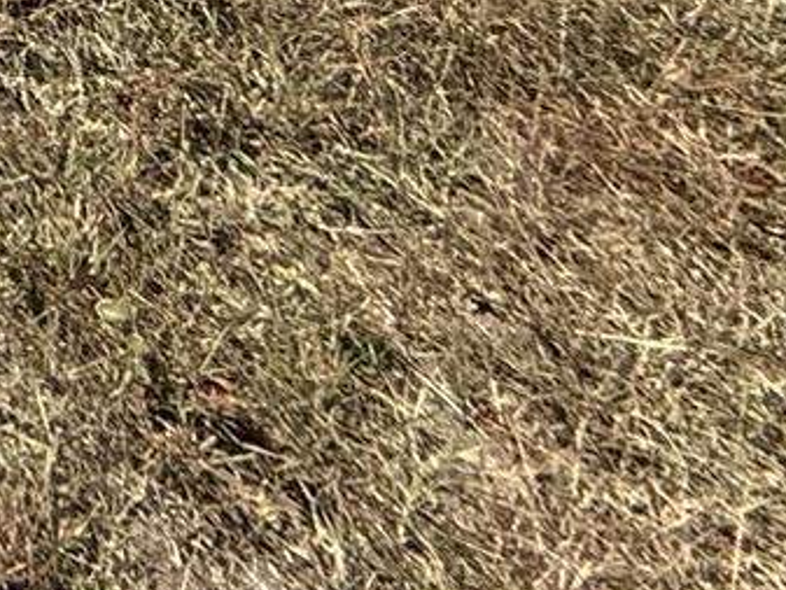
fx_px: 1931
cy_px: -1166
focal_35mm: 85
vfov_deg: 11.2
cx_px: -1360
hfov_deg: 12.9
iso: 50
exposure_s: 1/1259
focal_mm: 2.22
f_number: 2.2
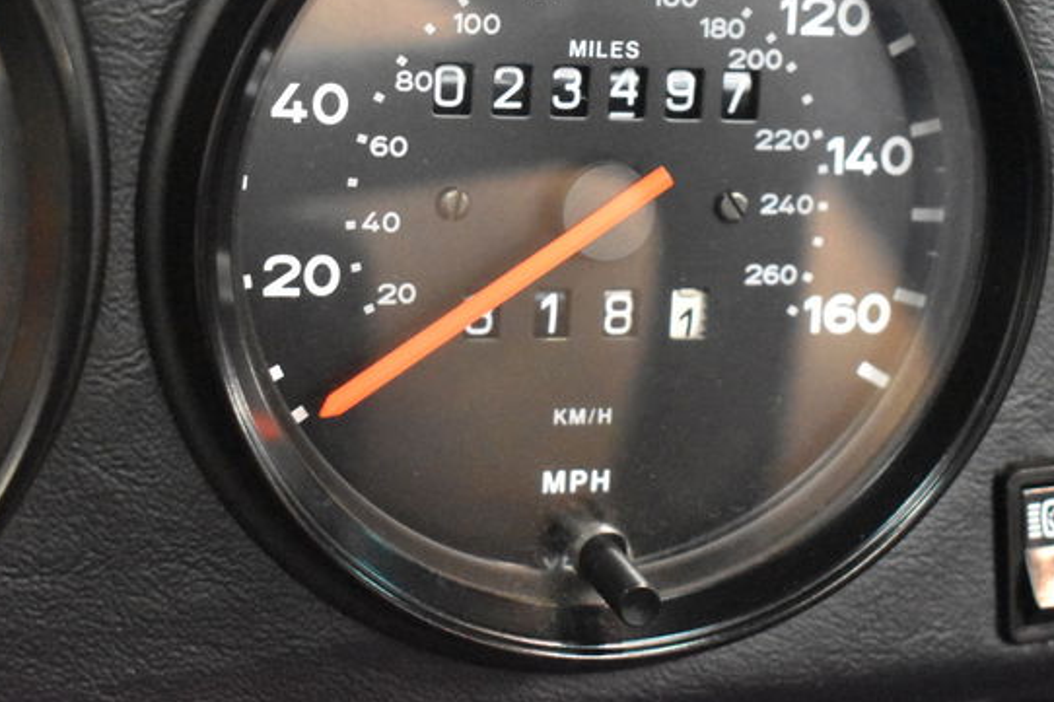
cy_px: 224
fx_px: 2488
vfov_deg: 16.0
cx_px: 597
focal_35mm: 85
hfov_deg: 23.9
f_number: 5
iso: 12800
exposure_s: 1/60
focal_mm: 40
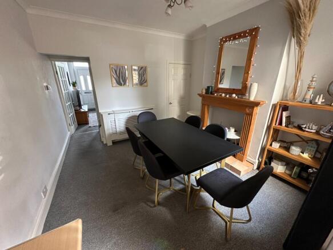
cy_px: 125
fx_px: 135
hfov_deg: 102.1
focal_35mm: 14
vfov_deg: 85.7
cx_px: 166
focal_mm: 2.22
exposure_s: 1/60
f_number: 2.2
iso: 320
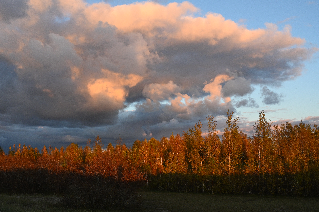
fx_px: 328
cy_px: 106
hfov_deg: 51.9
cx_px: 160
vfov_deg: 35.9
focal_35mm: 37
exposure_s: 1/100
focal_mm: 37
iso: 1250
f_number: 16
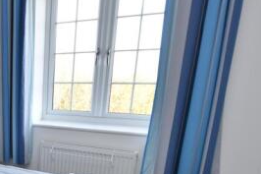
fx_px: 268
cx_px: -11
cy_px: 158
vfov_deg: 33.9
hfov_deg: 43.0
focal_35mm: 37
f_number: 3.5
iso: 100
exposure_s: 1/50
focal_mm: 10
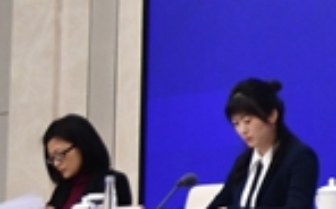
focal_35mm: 215
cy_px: -140
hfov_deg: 8.9
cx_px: 786
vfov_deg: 6.0
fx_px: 1966
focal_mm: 26
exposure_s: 1/200
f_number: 3.8
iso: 800
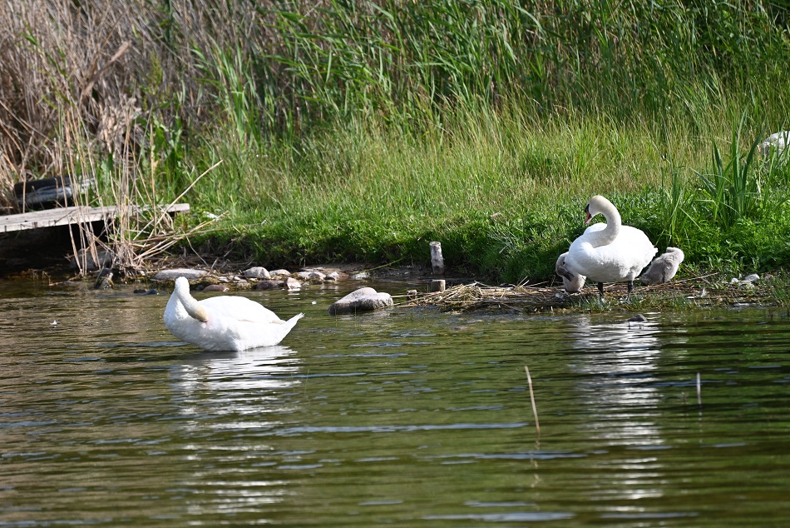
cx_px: 395
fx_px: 5707
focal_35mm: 260
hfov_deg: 7.9
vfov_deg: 5.3
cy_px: 264
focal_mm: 260
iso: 200
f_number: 5.6
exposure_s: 1/1000
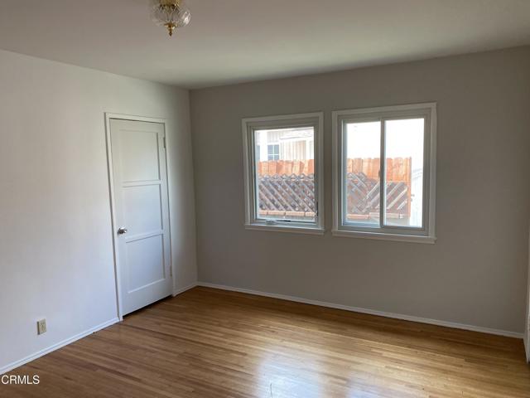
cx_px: 265
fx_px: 398
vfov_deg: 53.1
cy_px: 199
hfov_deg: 67.3
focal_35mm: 26
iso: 125
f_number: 1.8
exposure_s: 1/115
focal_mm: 4.25
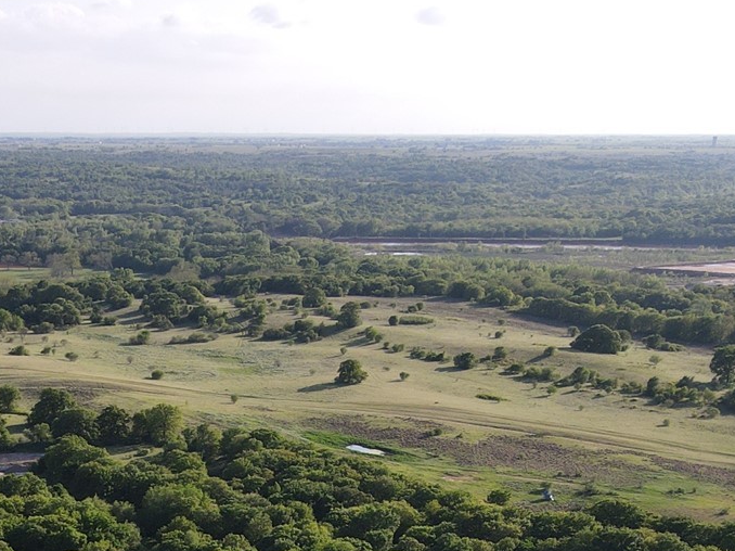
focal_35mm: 68
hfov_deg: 28.0
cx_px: 149
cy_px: 769
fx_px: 1443
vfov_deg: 19.5
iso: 110
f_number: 2.8
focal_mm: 4.5
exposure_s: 1/500
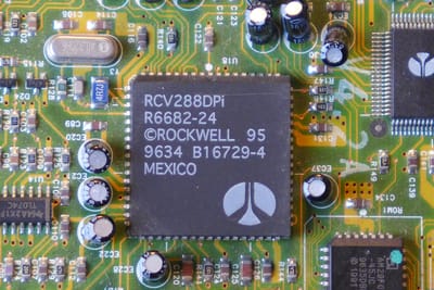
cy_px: 145
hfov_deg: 11.4
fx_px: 2171
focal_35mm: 180
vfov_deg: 7.6
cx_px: 217
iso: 320
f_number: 2.3
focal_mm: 17.7
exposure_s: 1/125
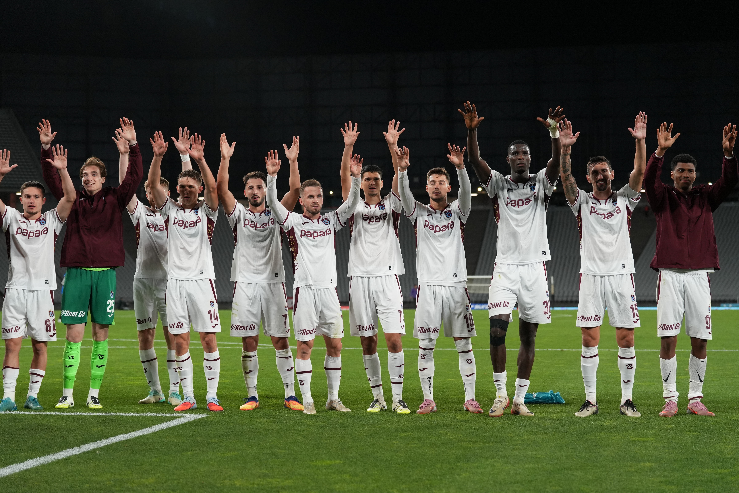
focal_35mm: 70
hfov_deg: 28.8
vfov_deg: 19.5
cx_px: 370
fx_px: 1437
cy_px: 246
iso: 2000
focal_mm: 70
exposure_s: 1/1000
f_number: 3.5
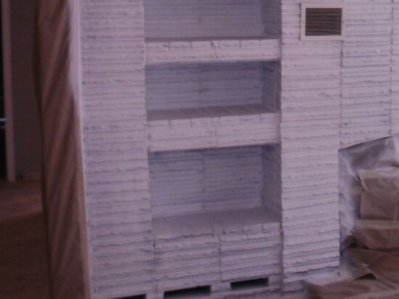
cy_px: 40
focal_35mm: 68
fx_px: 784
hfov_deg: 27.7
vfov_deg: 21.2
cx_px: 345
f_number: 3.5
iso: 100
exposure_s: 1/40
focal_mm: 6.3
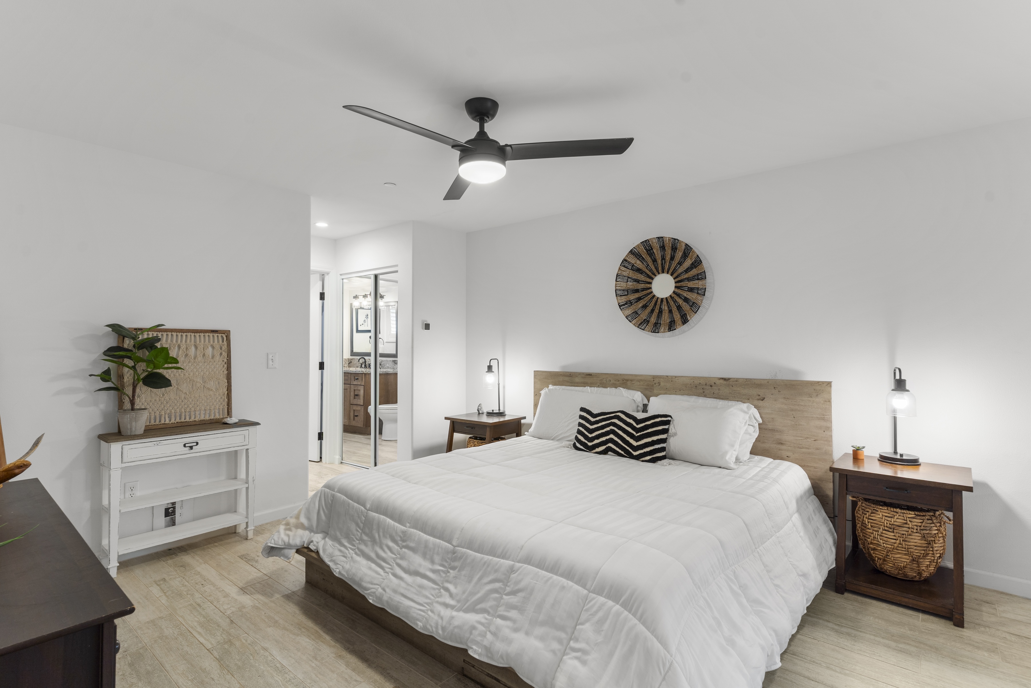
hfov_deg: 93.3
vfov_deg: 70.4
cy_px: 344
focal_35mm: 17
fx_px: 487
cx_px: 516
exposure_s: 1/2
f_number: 8
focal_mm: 17
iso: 100
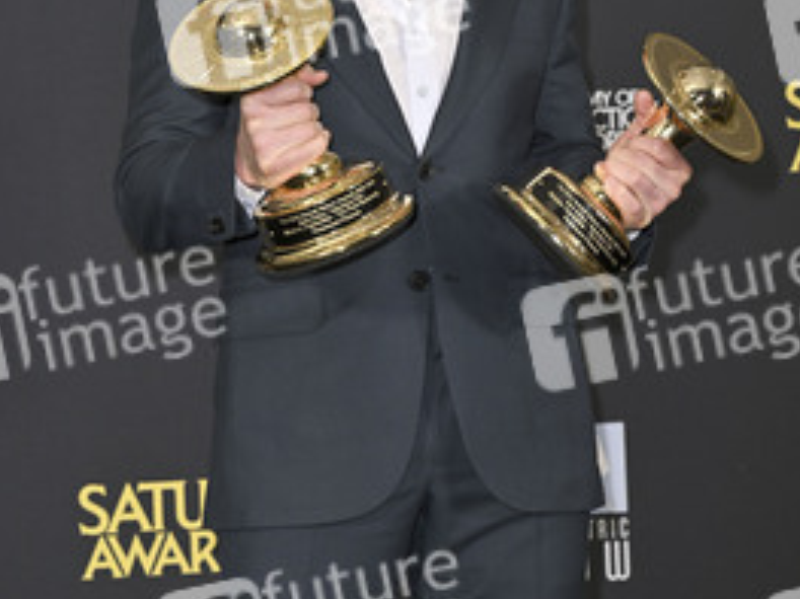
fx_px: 2703
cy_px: 167
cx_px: 402
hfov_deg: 16.8
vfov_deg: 12.6
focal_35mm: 117
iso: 2000
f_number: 5.6
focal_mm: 80
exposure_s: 1/320
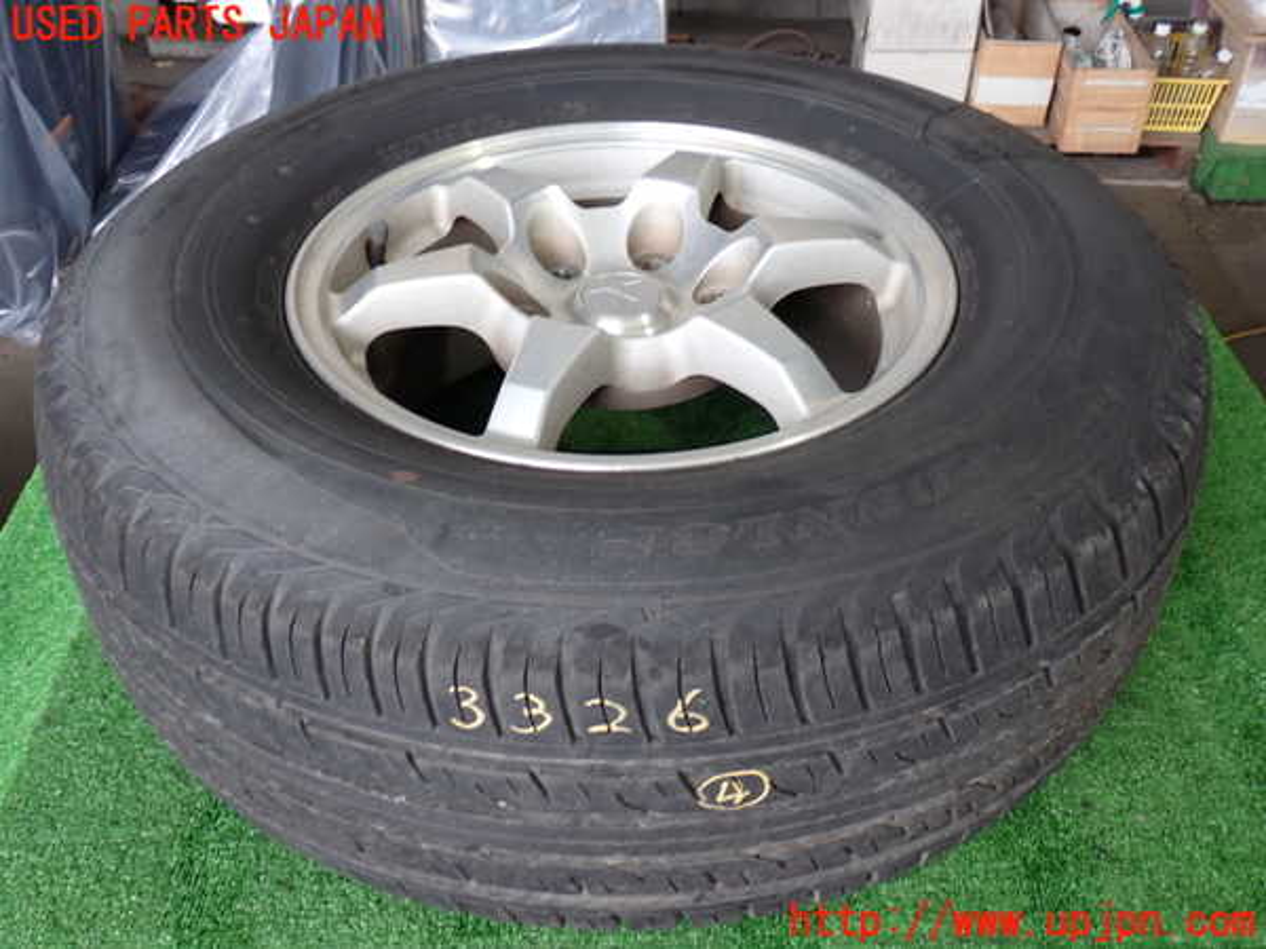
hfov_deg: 51.4
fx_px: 1317
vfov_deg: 39.7
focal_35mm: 36
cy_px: 474
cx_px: 633
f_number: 2.5
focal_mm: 6.37
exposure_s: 1/80
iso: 200
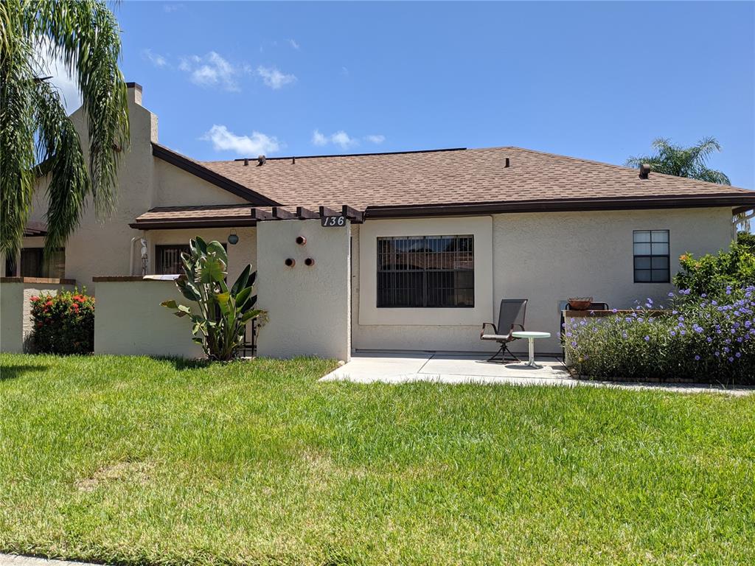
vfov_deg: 51.4
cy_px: 283
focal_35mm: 27
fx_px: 589
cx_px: 378
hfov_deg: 65.3
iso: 52
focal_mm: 4.38
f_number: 1.73
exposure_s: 1/2611
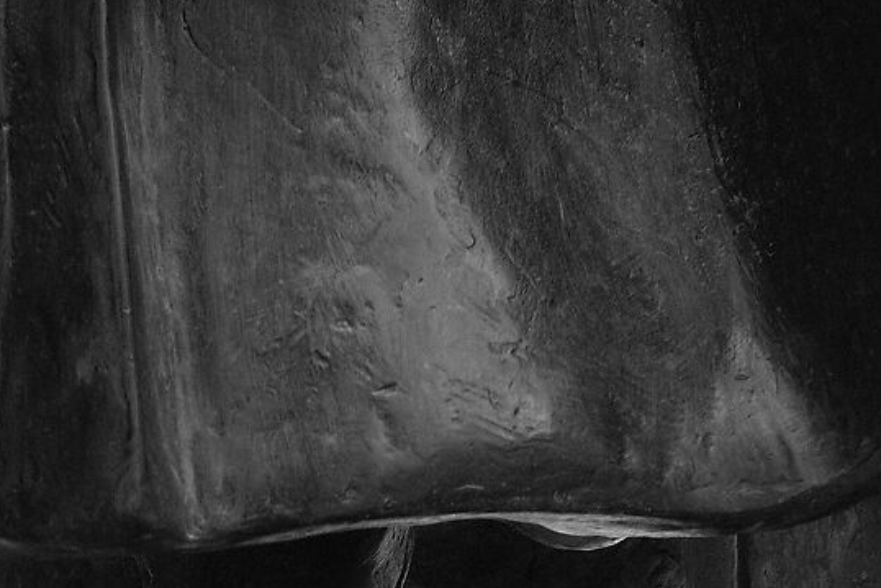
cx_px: 121
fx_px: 3818
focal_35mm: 156
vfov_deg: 8.3
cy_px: 1197
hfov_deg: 13.1
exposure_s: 1/125
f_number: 5.6
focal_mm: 23
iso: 400
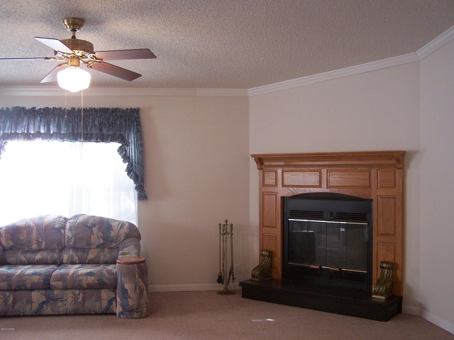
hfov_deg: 49.0
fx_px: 498
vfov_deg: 37.7
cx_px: 227
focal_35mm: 38
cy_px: 170
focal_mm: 6.3
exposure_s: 1/25
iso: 140
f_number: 2.8
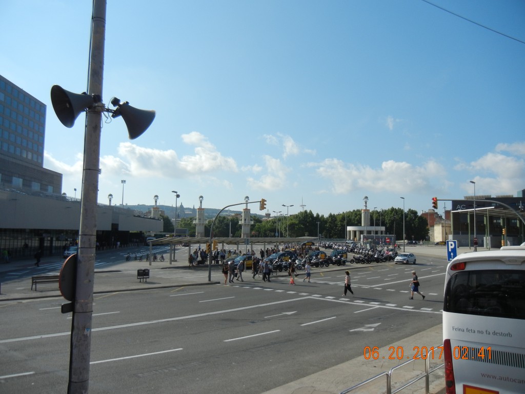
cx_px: 262
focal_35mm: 30
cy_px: 197
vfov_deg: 46.8
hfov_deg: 60.0
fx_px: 455
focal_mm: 5.4
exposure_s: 1/579
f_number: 7
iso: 160
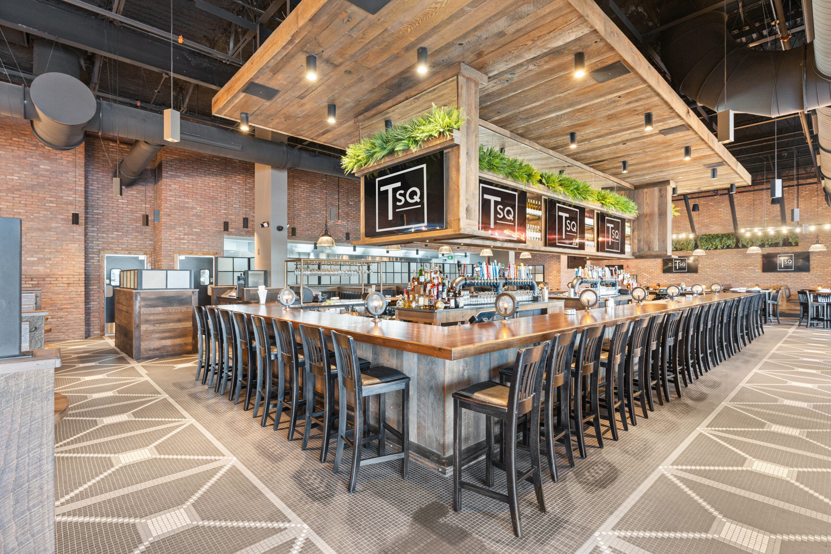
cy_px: 277
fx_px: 392
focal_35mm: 17
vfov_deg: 70.4
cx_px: 416
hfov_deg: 93.3
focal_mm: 17
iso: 640
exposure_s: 1/2.5
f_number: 6.3
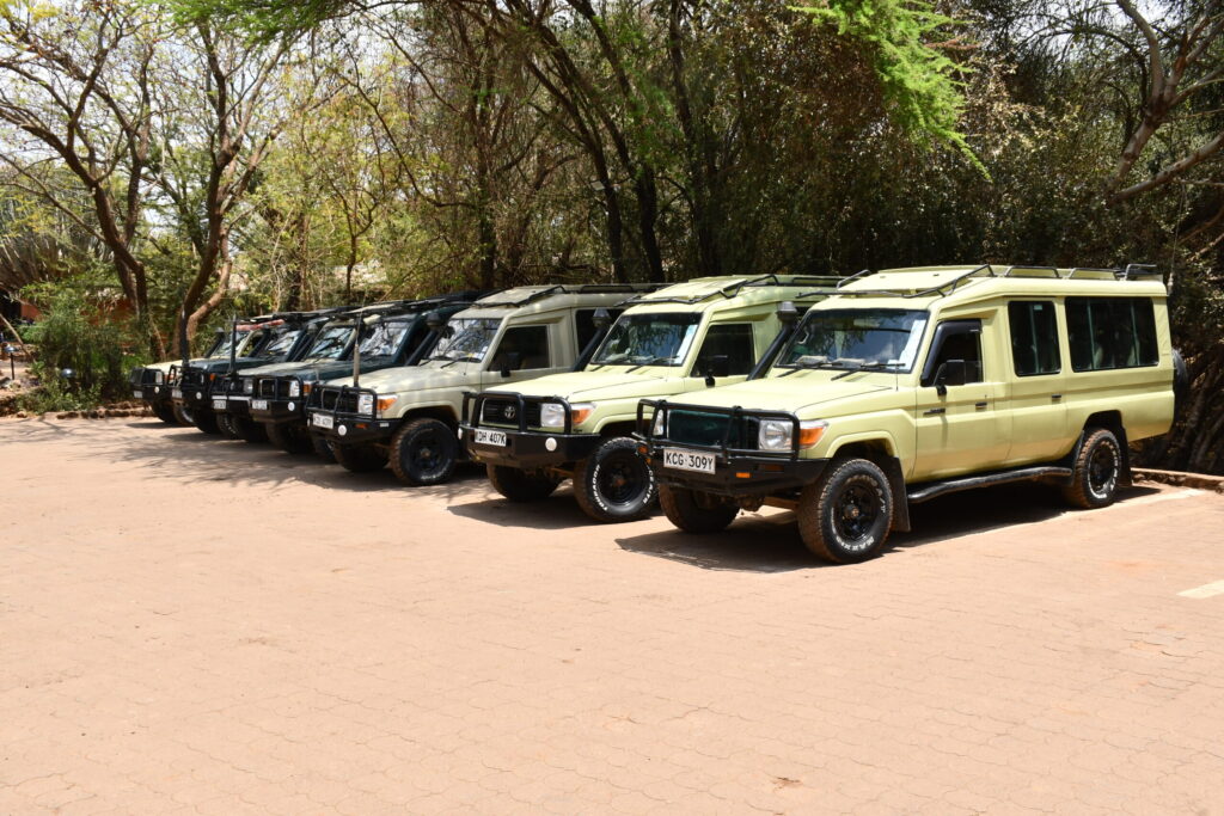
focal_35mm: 33
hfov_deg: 57.2
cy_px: 408
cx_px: 612
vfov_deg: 40.0
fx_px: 1122
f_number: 11
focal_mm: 22
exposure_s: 1/250
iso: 320
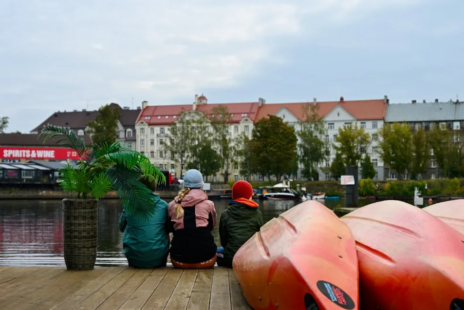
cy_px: 177
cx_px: 230
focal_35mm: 60
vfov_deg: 22.6
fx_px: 774
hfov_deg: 33.4
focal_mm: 52
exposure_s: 1/80
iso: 100
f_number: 5.6
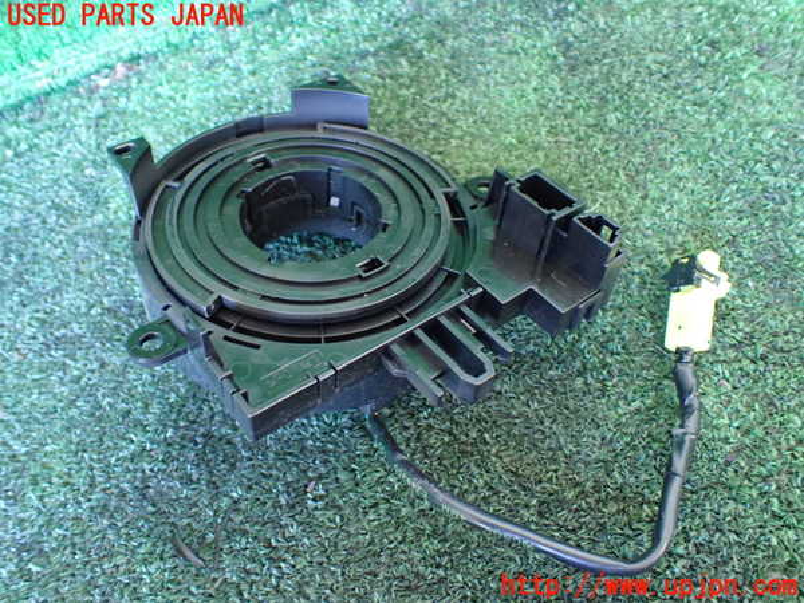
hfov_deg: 60.0
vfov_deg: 46.8
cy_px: 302
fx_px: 697
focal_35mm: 30
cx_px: 402
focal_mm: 5.4
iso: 1000
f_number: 2.3
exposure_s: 1/30
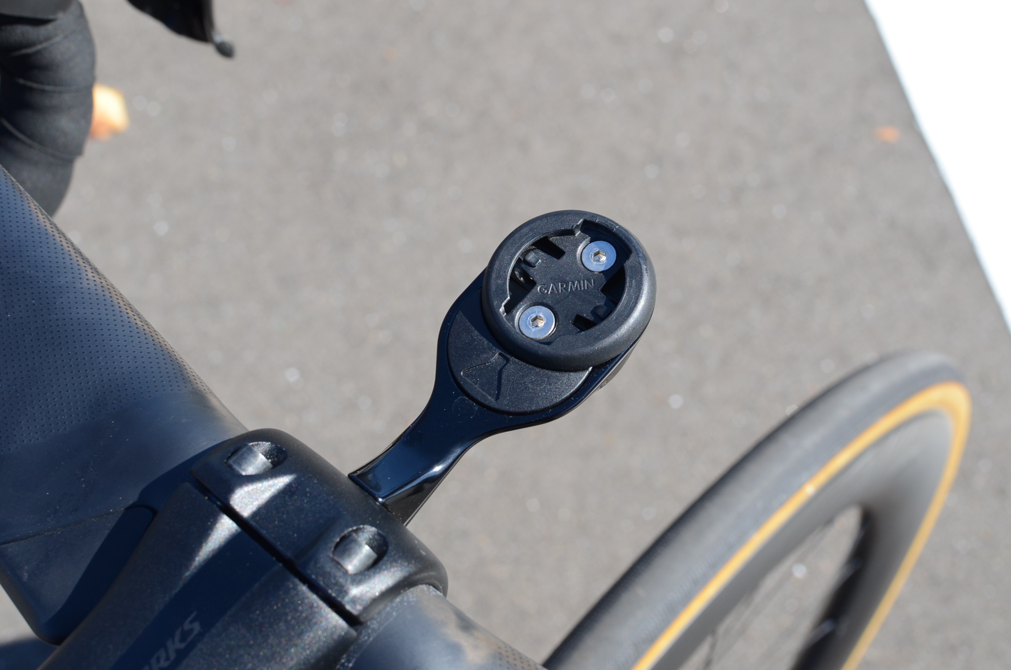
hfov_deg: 37.9
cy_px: 335
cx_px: 506
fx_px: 1471
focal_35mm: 52
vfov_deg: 25.6
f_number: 9
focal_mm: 35
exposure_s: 1/320
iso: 400
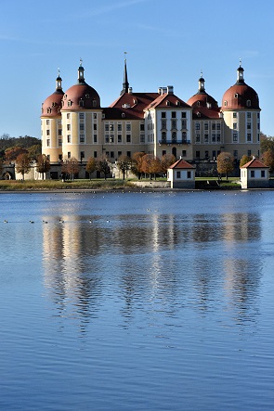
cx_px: 137
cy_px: 206
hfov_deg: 10.7
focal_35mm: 128
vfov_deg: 16.1
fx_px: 1457
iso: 4000
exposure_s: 1/8000
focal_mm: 85
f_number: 11
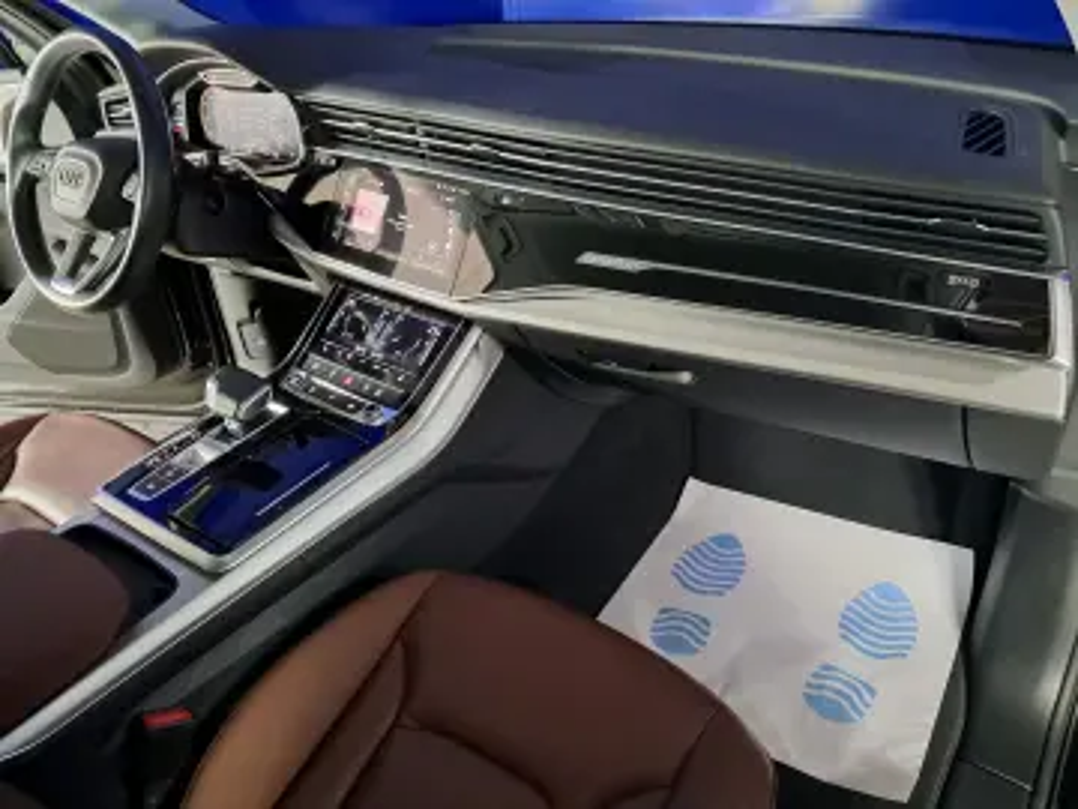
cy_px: 404
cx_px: 539
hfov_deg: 65.3
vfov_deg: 51.4
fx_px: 841
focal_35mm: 27
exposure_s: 1/20
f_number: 1.8
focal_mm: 4
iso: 800
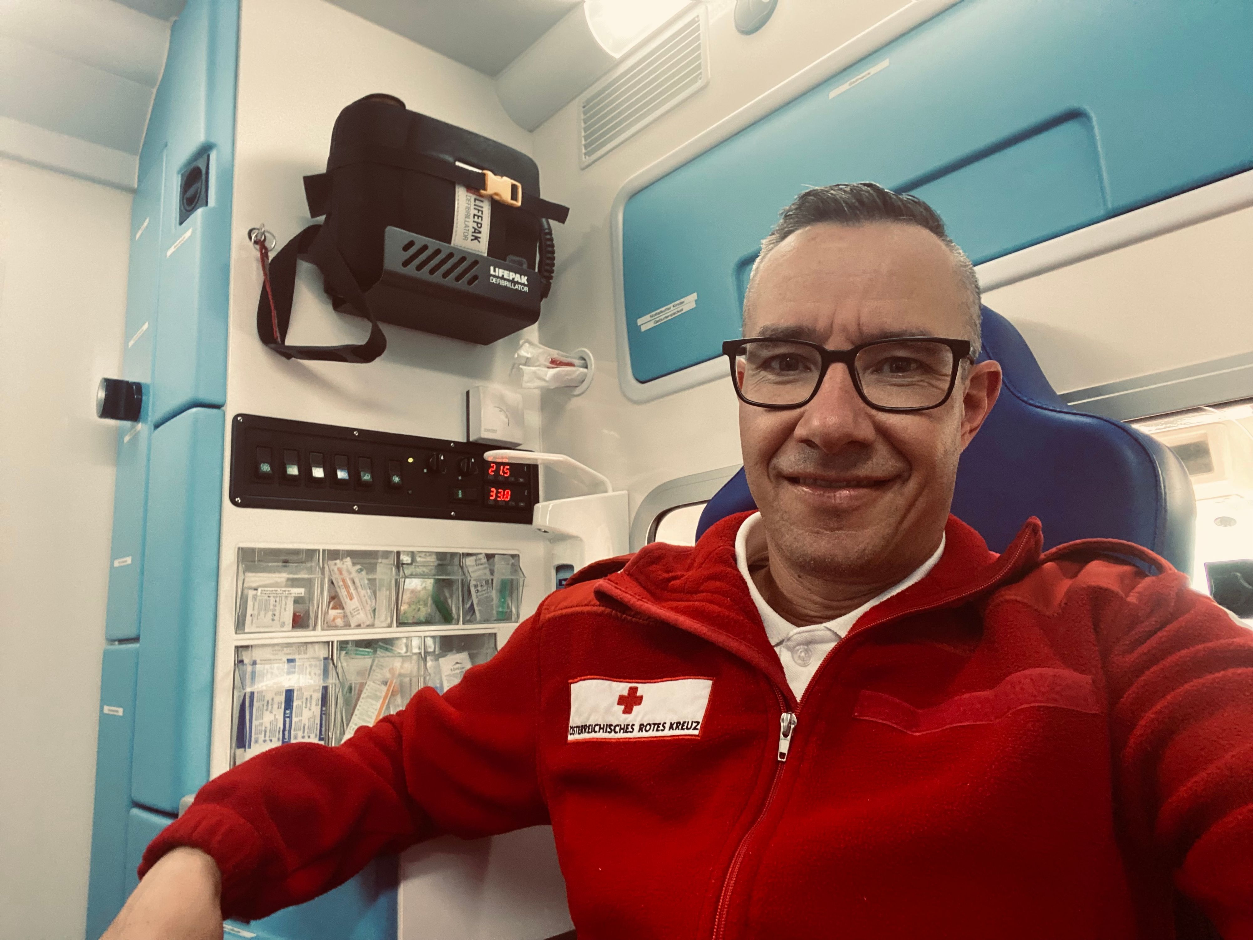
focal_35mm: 23
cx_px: 626
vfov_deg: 58.9
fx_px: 833
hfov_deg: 73.9
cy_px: 470
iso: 400
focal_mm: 2.71
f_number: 2.2
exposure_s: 1/41
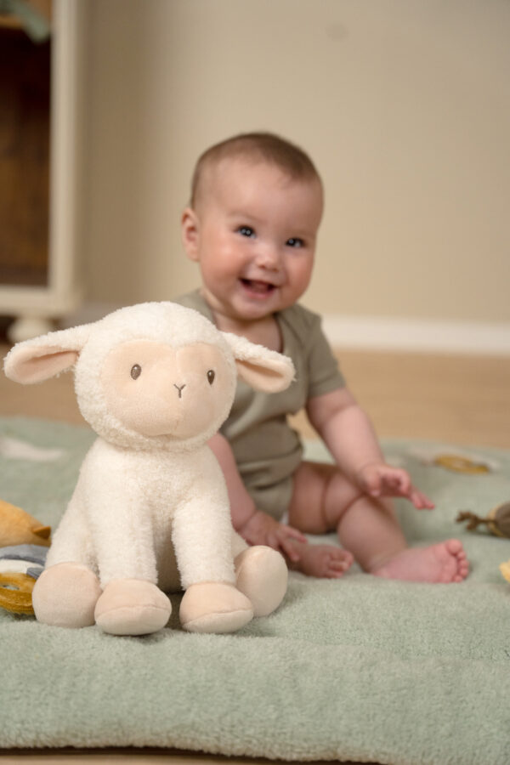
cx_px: 255
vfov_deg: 36.7
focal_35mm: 54
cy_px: 382
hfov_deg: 24.9
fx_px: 1154
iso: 1000
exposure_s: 1/400
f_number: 2.8
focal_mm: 54.3
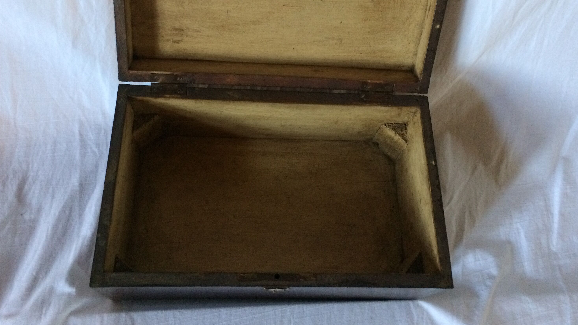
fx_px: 536
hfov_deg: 56.6
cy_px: 98
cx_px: 290
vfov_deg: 33.3
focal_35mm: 35
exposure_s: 1/20
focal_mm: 4.15
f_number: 2.2
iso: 320
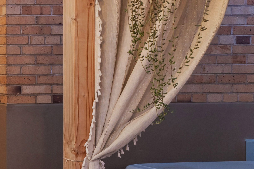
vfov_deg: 14.4
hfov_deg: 15.4
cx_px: -305
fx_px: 670
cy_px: 66
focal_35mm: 95
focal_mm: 16
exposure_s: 2.5
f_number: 8
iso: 50
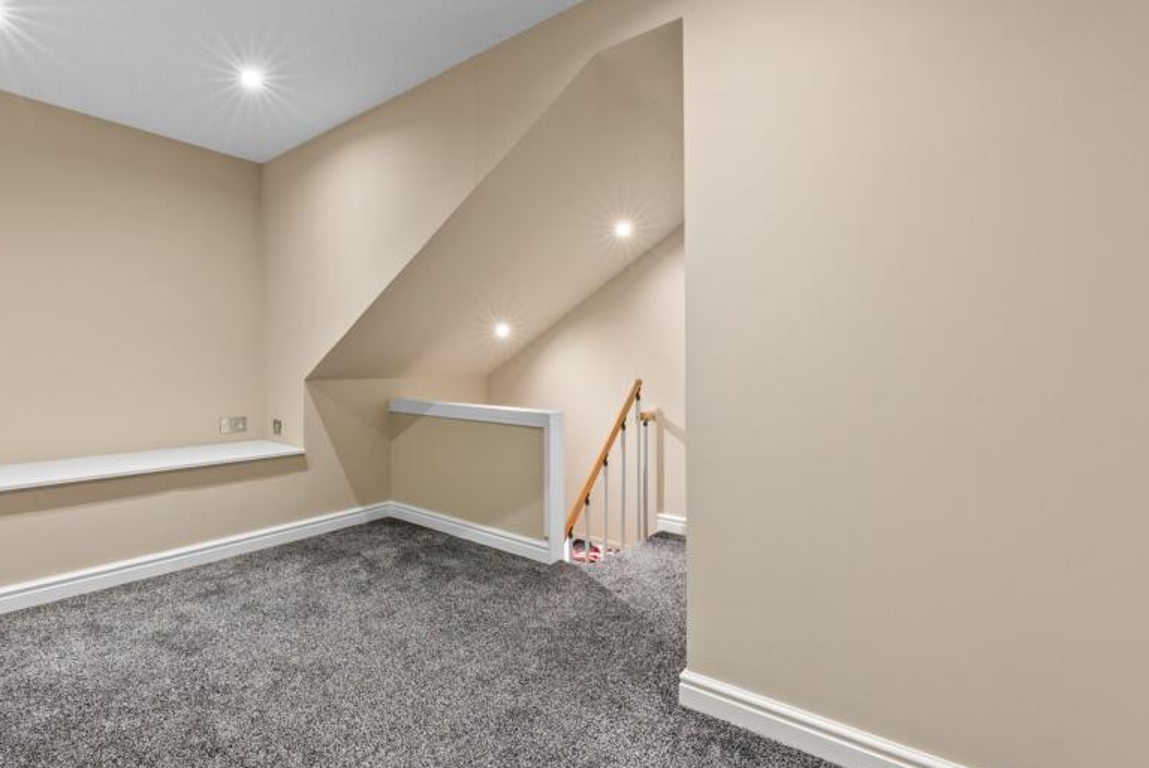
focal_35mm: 16
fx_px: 511
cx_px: 513
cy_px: 316
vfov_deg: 73.2
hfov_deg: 96.3
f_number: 16
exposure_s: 10
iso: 800
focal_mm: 12
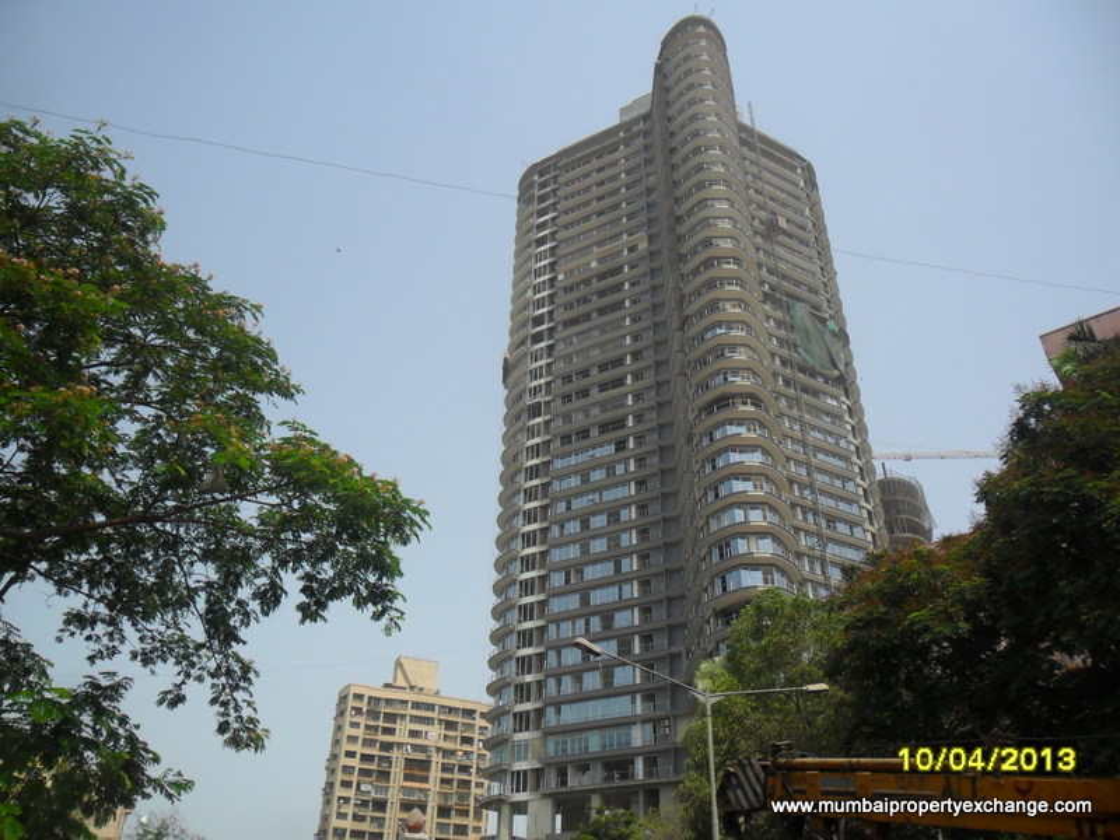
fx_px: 874
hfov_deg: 65.3
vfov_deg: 51.4
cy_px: 420
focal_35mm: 27
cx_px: 560
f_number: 8.9
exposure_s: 1/180
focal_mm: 4.9
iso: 100
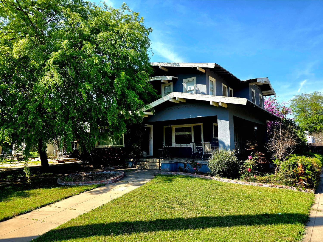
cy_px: 121
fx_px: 215
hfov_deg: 73.9
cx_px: 162
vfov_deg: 58.9
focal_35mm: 23
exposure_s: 1/5000
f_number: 1.7
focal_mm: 6.3
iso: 80
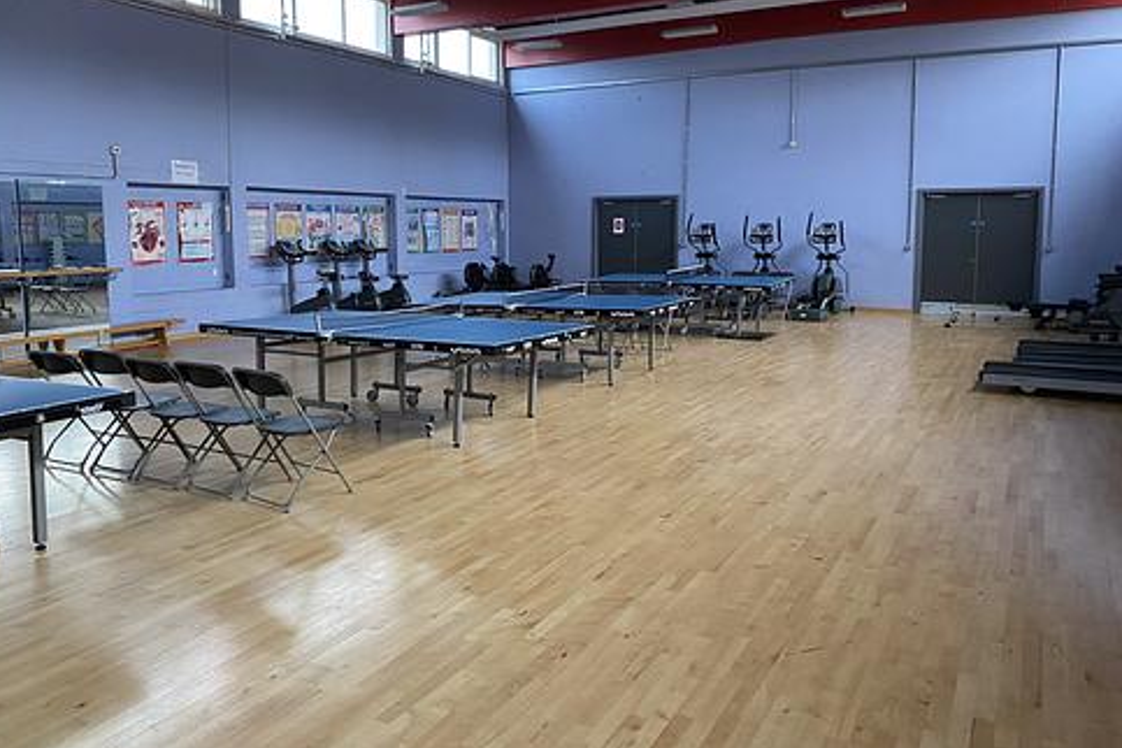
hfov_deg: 65.5
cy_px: 317
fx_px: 873
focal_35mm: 28
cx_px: 553
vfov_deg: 46.3
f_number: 1.8
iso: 400
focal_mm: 4.25
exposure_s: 1/50
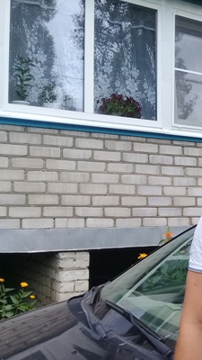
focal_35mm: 54
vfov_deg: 38.4
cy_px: 208
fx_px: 514
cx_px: 286
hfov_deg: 19.8
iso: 50
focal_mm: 3.3
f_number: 2.2
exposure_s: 1/245
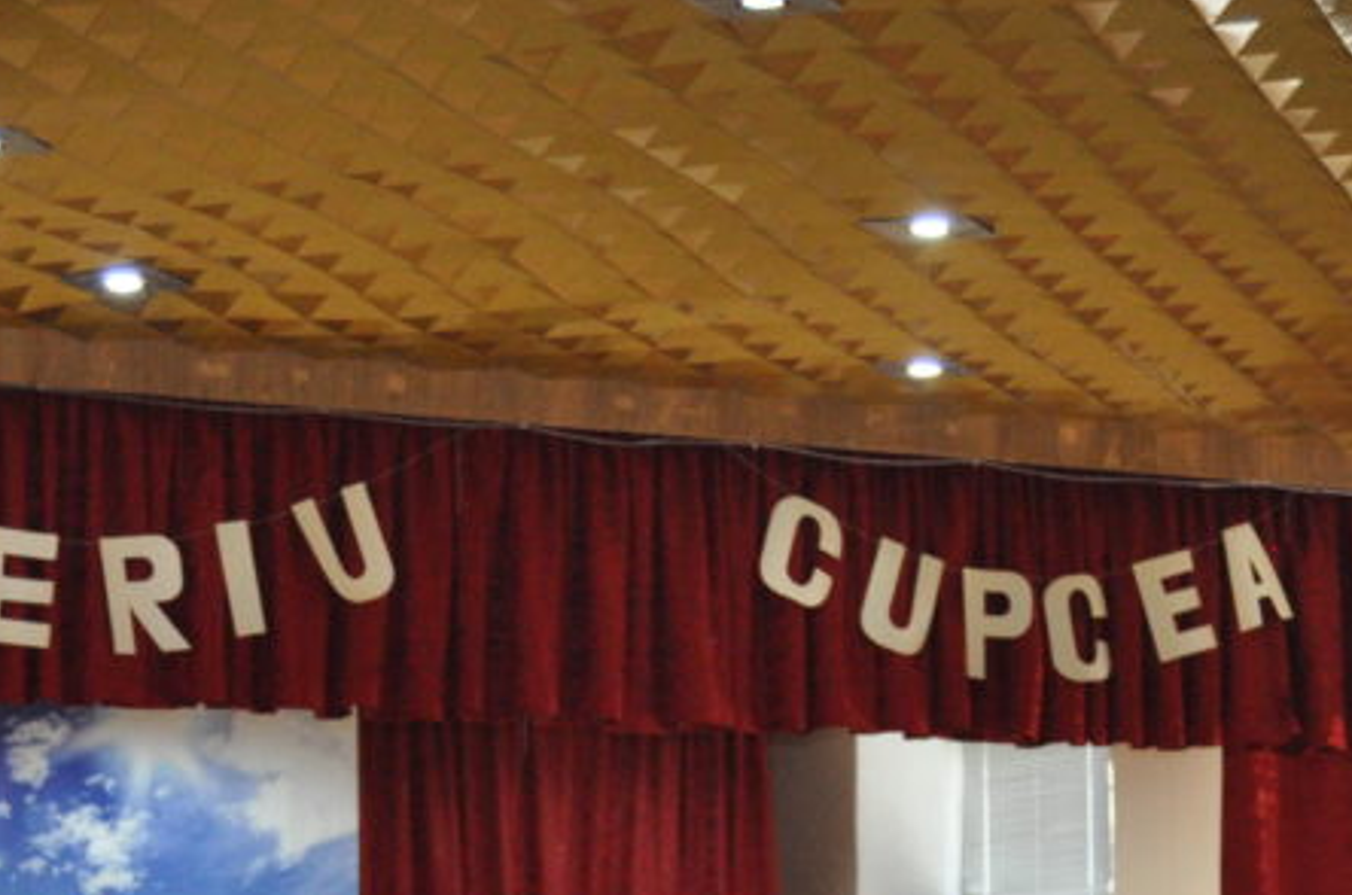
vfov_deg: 9.8
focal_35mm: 137
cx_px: 804
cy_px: 1163
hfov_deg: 15.0
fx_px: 5146
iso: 1600
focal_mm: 35
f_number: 4.8
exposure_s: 1/60
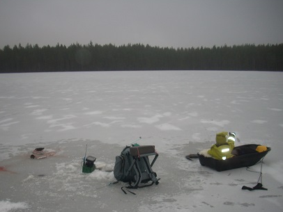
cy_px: 116
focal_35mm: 43
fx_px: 352
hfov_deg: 43.8
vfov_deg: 33.6
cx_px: 130
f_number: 2.8
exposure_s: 1/30
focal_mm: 6.2
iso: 64
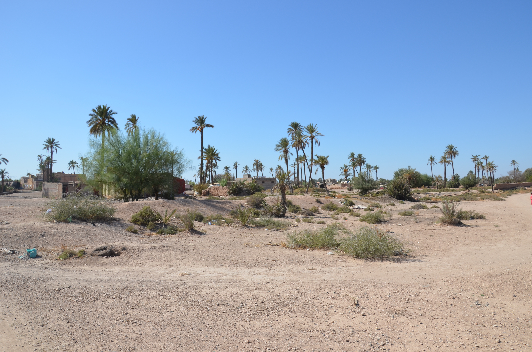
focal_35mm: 27
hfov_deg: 67.5
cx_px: 266
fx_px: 398
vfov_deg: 47.7
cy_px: 176
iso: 100
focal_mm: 18
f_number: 8
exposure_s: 1/350
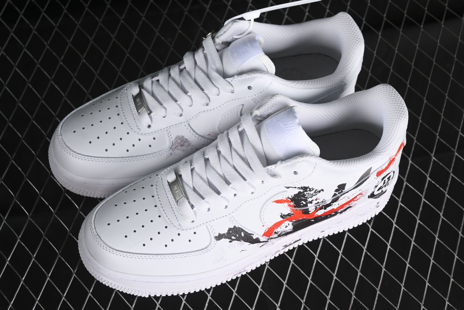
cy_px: 155
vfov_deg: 18.2
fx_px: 967
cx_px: 232
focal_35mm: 75
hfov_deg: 27.0
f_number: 7.1
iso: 160
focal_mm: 50
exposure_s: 1/80
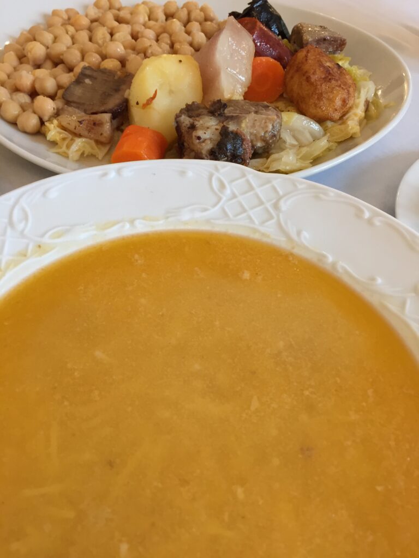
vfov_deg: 61.7
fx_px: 468
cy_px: 279
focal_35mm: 29
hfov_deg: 48.2
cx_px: 210
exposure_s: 1/33
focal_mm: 4.15
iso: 100
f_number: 2.2
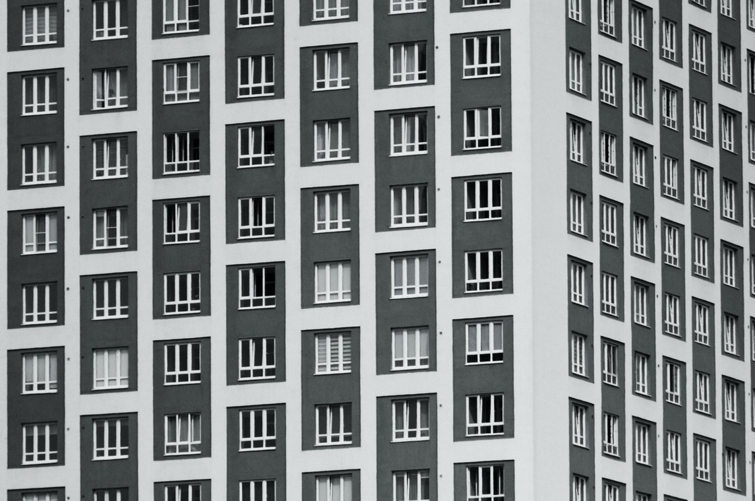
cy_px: 542
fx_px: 7185
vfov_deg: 4.0
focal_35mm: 343
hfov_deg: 6.0
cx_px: 314
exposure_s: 1/4000
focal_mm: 100
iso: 200
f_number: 5.6
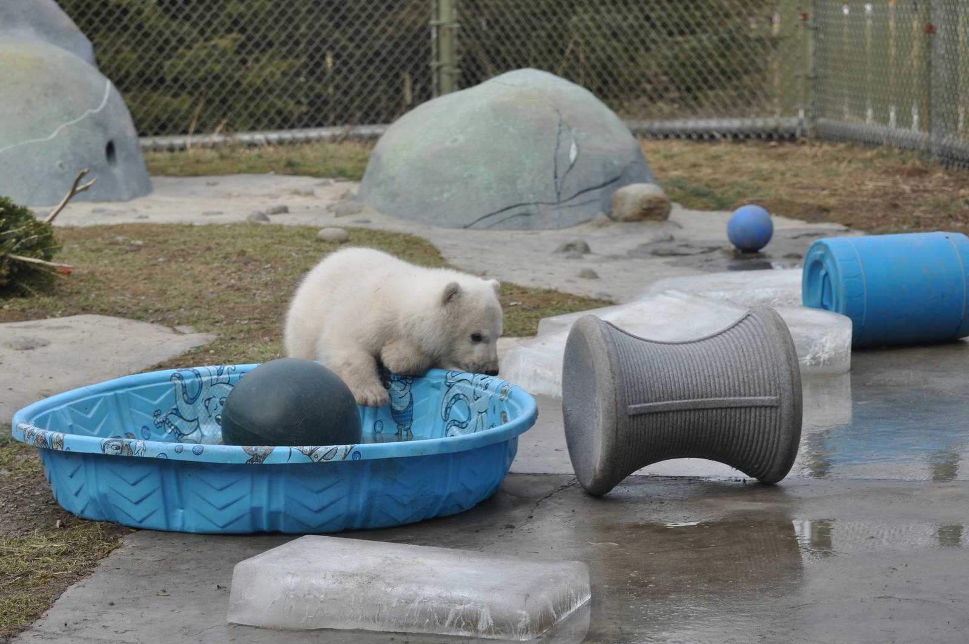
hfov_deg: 18.2
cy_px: 322
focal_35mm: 112
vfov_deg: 12.1
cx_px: 484
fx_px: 3025
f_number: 7.1
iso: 200
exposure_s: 1/200
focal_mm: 75
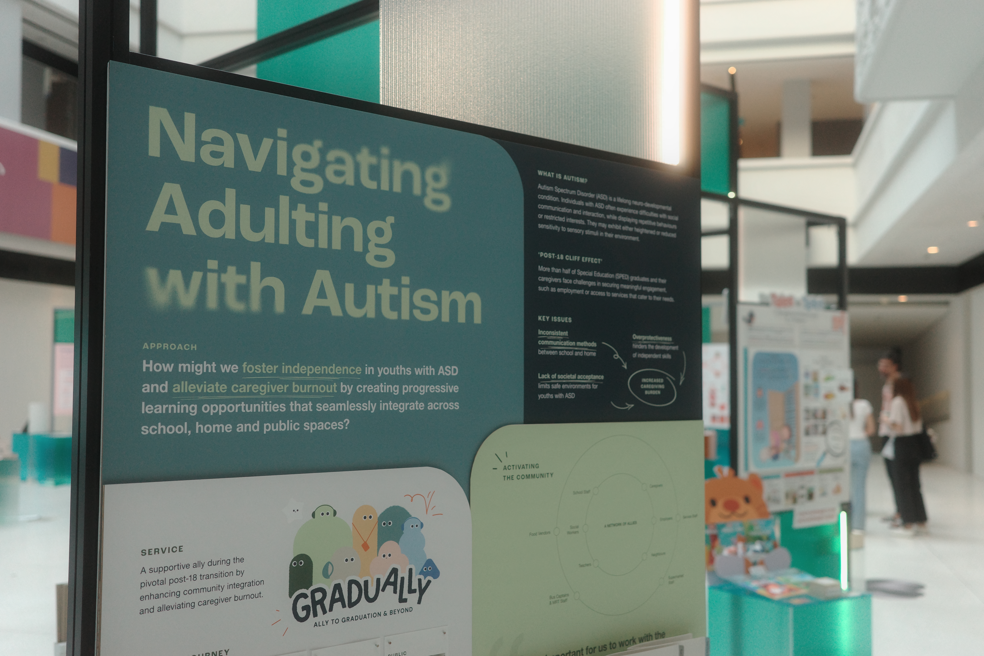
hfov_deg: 48.5
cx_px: 492
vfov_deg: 33.4
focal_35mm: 40
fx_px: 1093
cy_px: 328
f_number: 2.8
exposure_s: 1/160
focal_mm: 26
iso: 1000
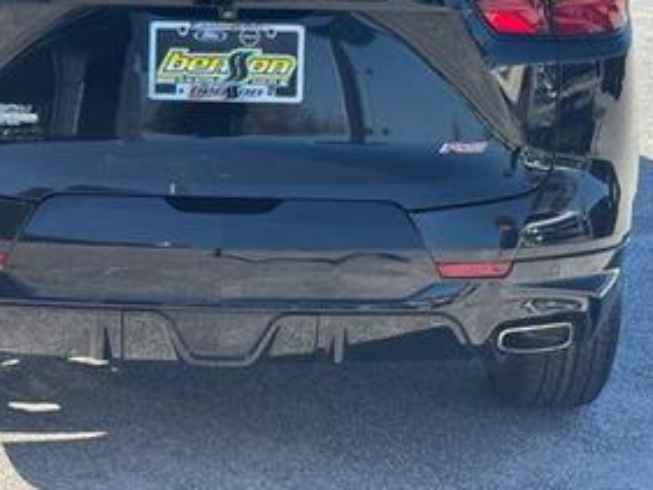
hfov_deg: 22.7
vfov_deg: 17.0
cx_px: 230
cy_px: 74
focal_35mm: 86
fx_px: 1623
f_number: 1.78
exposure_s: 1/1193
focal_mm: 6.76
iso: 64
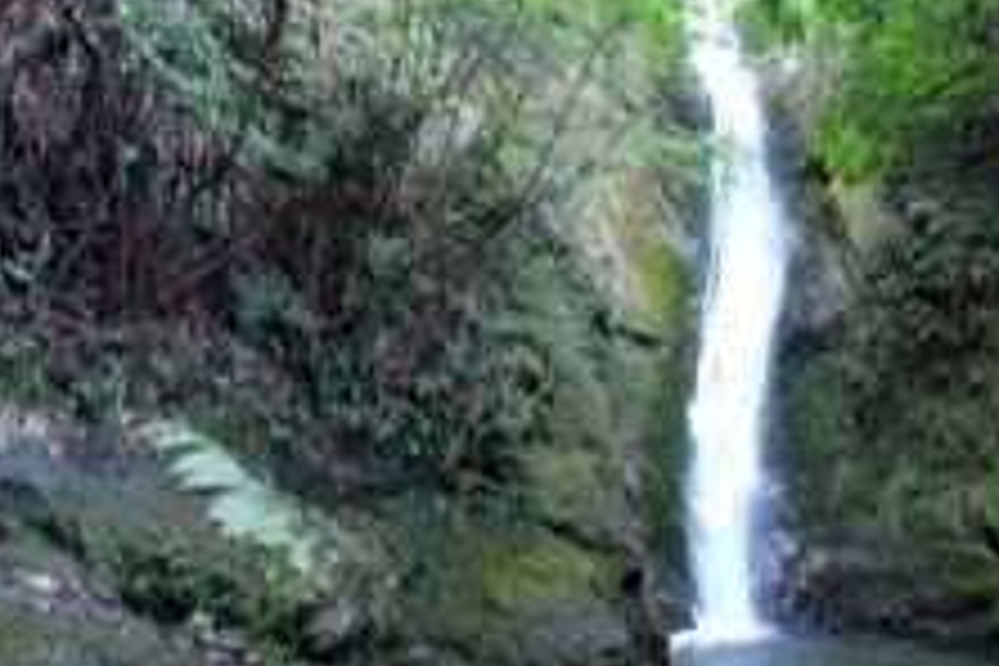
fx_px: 749
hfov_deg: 63.9
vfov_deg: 47.6
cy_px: 405
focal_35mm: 27
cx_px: 734
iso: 800
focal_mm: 10
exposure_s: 1/13
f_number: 4
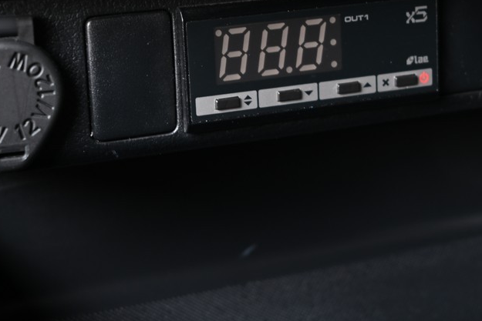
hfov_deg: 23.1
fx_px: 1178
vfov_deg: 15.5
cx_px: 267
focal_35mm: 88
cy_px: 82
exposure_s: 1/30
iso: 280
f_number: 6.3
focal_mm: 50
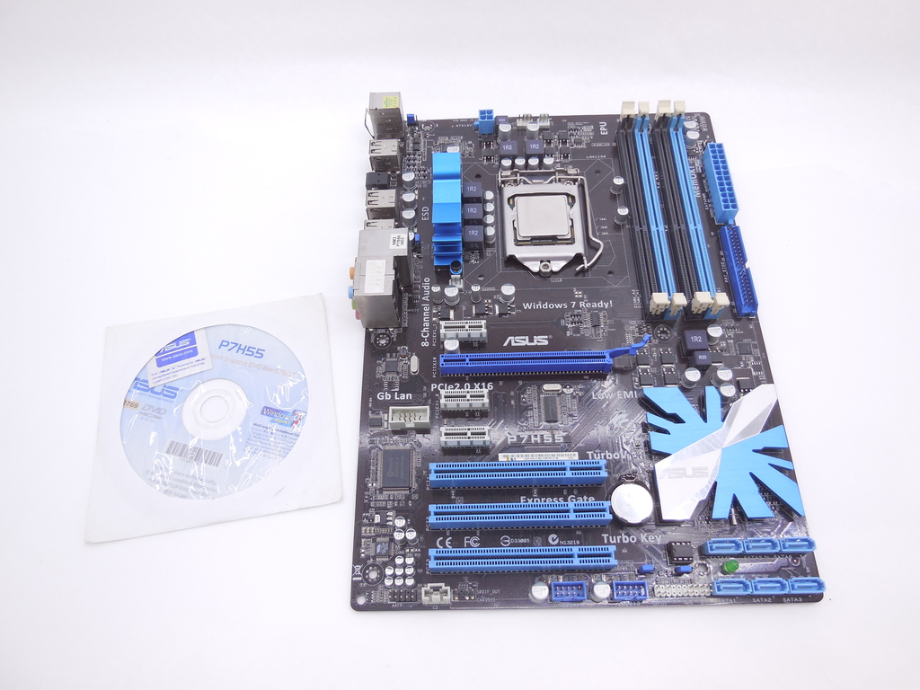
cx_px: 460
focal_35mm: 25
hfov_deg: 69.4
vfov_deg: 54.9
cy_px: 345
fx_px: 664
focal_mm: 4.5
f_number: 3.1
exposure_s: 1/40
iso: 125
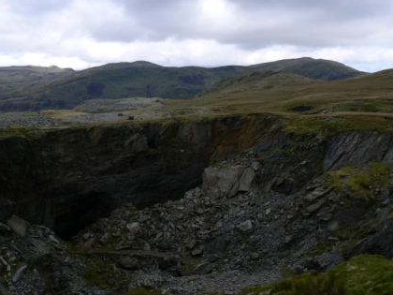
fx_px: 420
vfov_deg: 38.7
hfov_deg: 50.1
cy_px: 146
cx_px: 196
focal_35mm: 37
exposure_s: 1/320
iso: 80
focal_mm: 6
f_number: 5.6
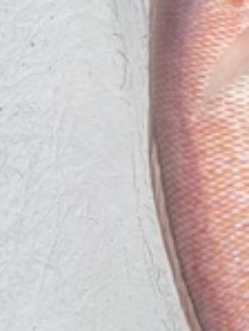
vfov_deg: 13.1
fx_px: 1427
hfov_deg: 8.7
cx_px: 671
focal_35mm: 149
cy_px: 0
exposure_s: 1/2141
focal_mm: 5.96
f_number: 1.6
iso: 50
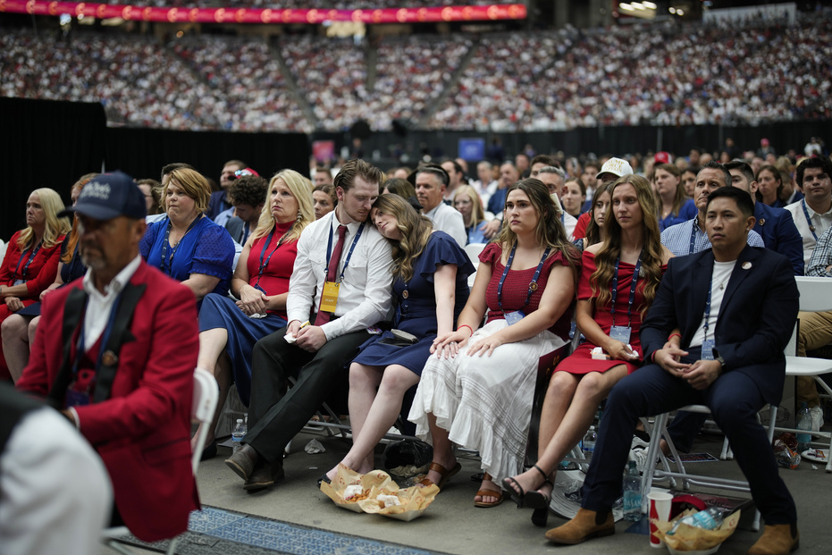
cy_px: 278
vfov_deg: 24.6
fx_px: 1271
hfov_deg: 36.2
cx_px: 407
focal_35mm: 55
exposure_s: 1/800
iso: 320
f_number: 1.2
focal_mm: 50
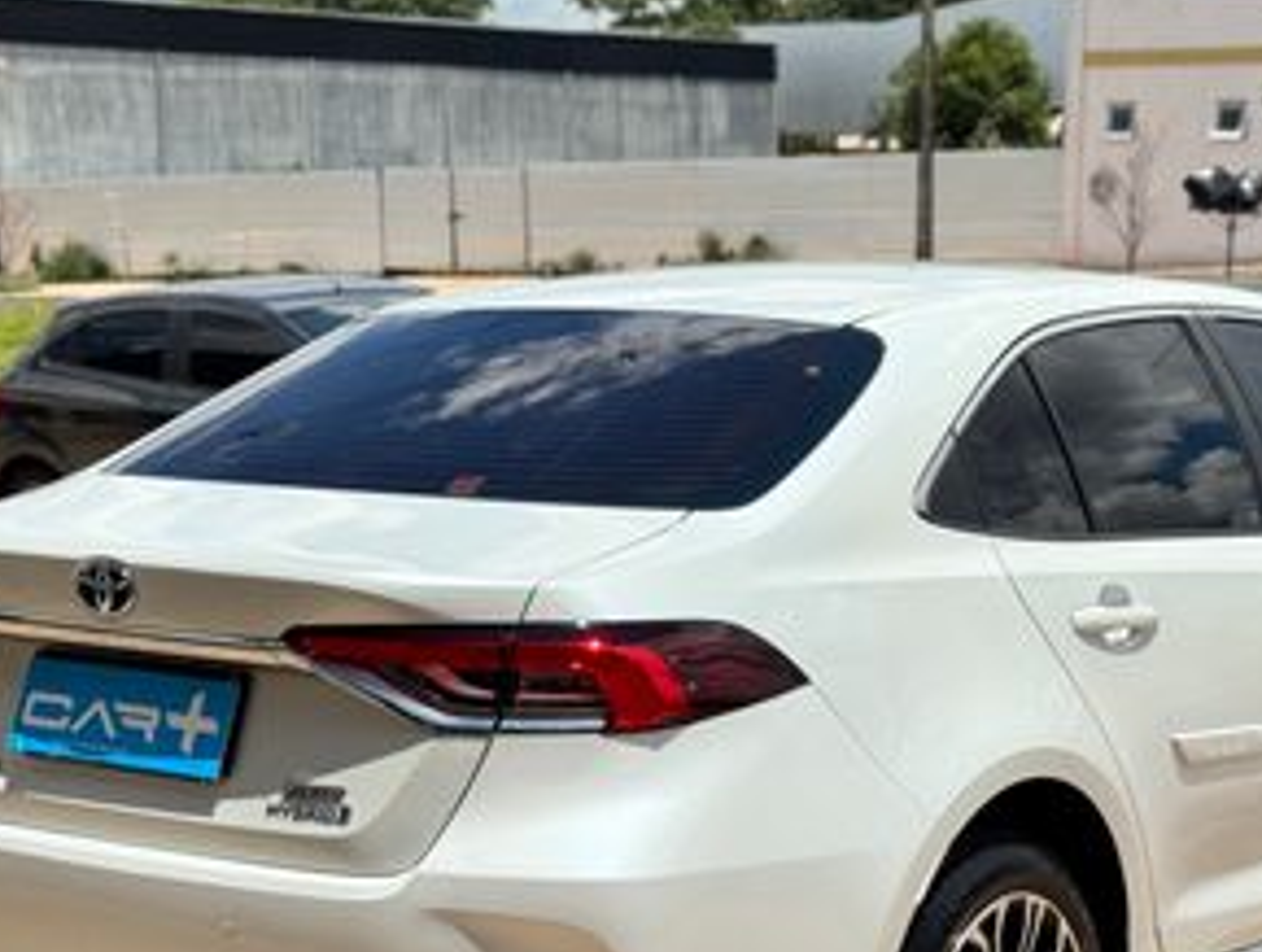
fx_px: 2850
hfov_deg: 24.9
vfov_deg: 18.8
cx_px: 782
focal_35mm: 78
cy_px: 721
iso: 64
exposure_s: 1/6410
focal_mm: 6.76
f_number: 1.78
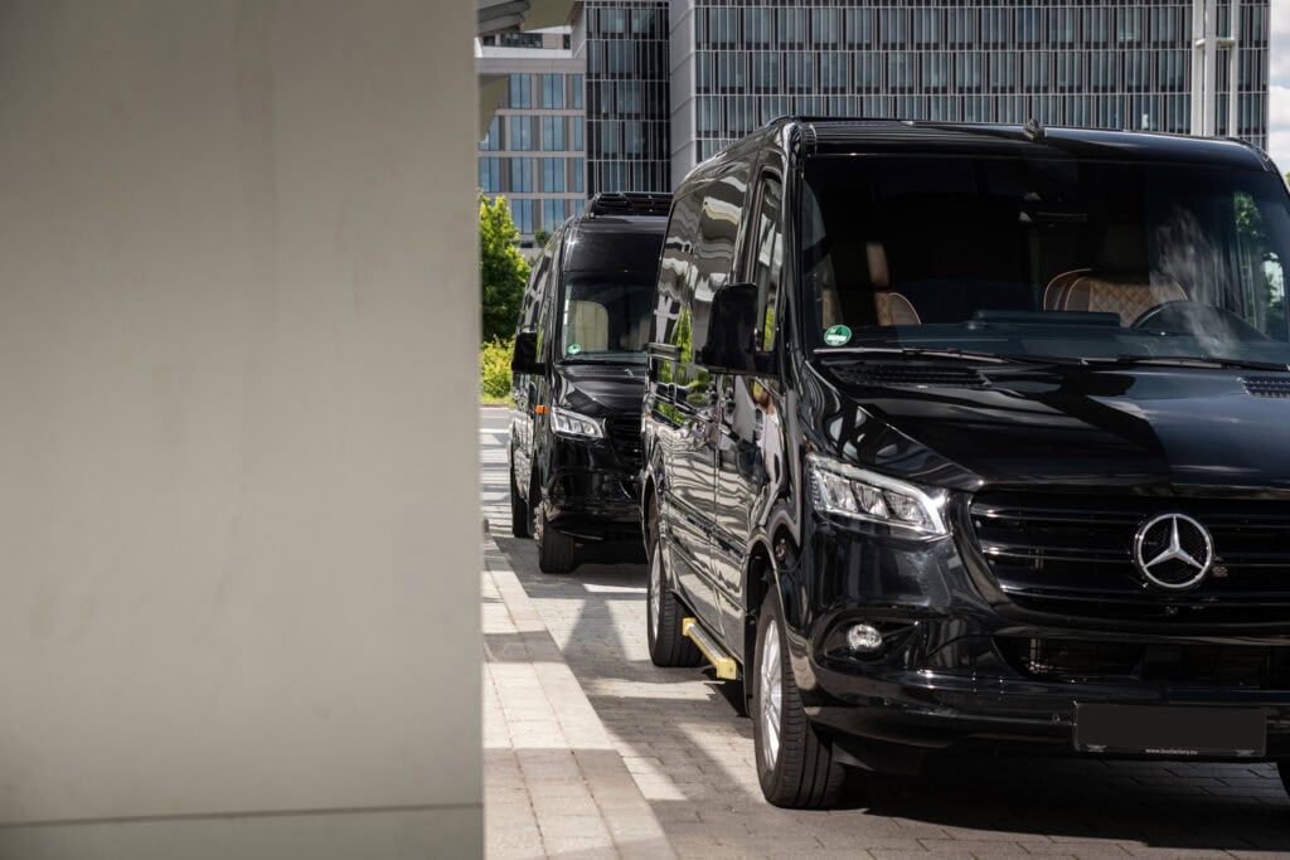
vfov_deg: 19.5
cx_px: 645
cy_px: 430
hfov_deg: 28.8
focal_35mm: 70
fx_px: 2509
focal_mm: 70
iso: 125
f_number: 5.6
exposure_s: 1/160
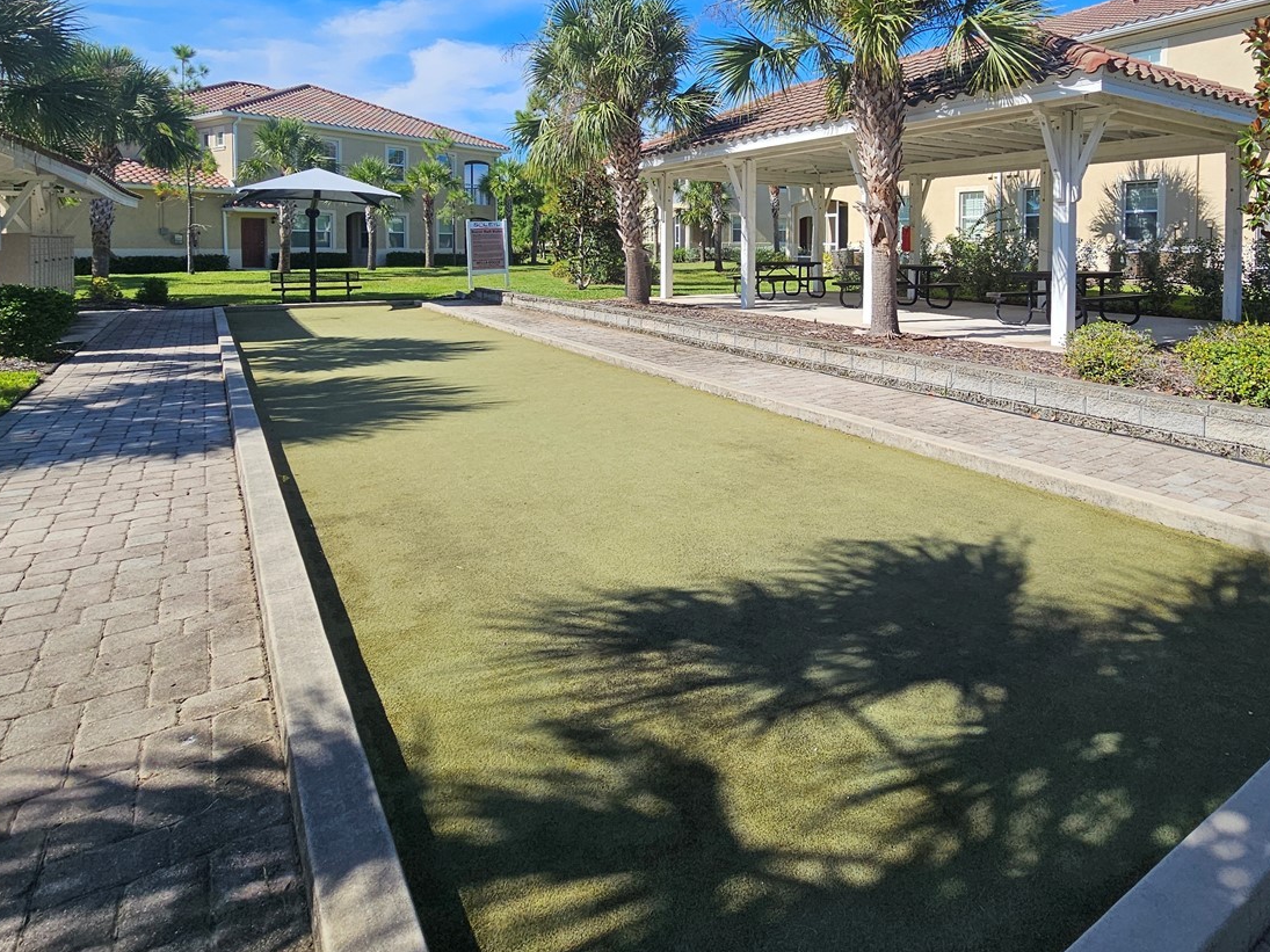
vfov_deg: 65.4
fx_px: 697
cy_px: 266
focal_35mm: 19
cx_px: 748
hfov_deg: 83.9
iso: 50
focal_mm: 2.2
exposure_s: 1/2116
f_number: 2.2
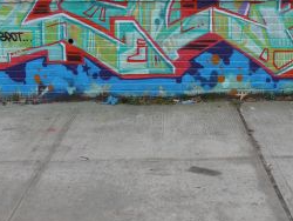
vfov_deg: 24.8
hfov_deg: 33.0
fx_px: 491
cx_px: 192
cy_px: 43
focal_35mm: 58
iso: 80
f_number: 2.8
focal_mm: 6
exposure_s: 1/400
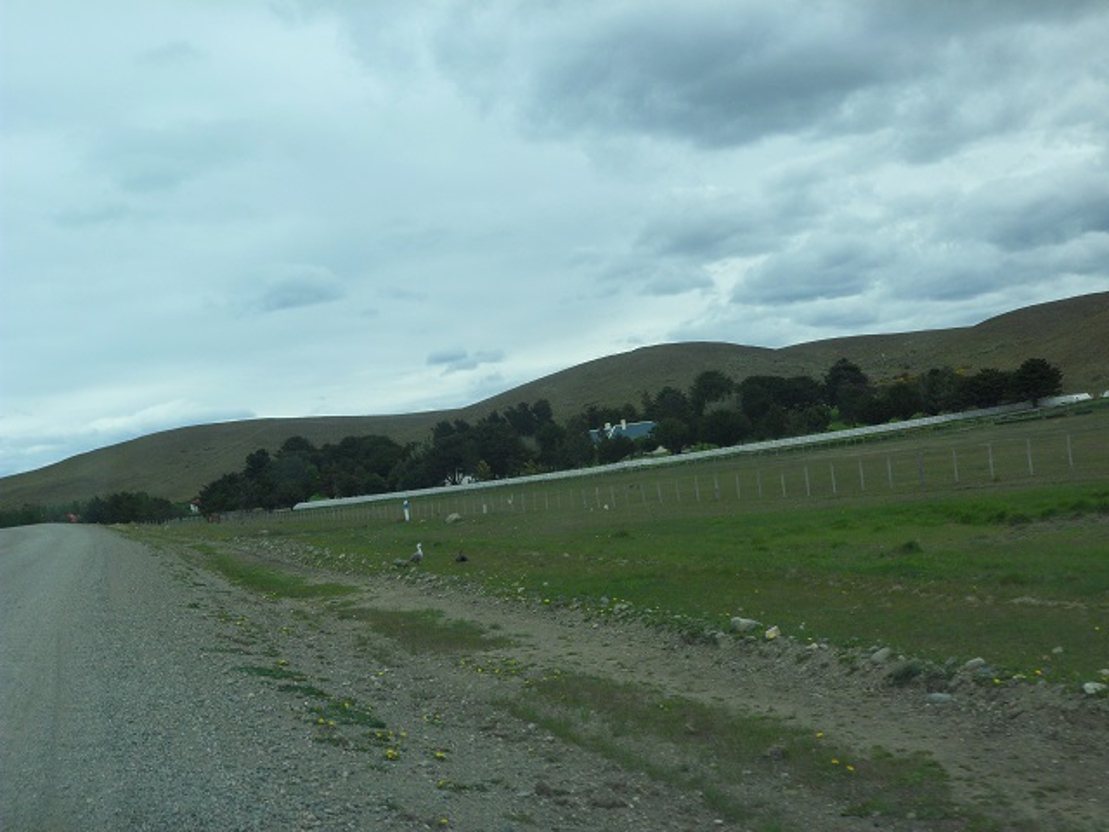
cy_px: 416
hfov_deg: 42.9
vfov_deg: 32.9
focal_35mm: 44
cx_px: 554
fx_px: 1410
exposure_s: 1/500
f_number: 4.5
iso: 80
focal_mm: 7.8
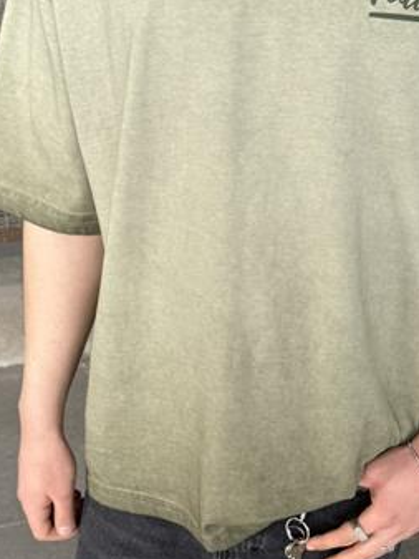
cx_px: 275
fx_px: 919
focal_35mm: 57
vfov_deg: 33.5
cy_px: 368
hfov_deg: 25.6
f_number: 1.78
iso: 64
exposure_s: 1/230
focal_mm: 6.76
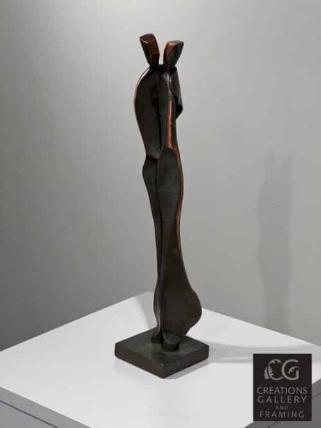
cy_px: 214
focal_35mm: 77
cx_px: 160
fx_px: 952
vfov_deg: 25.3
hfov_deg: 19.1
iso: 125
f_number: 2.8
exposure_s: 1/120
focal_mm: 9
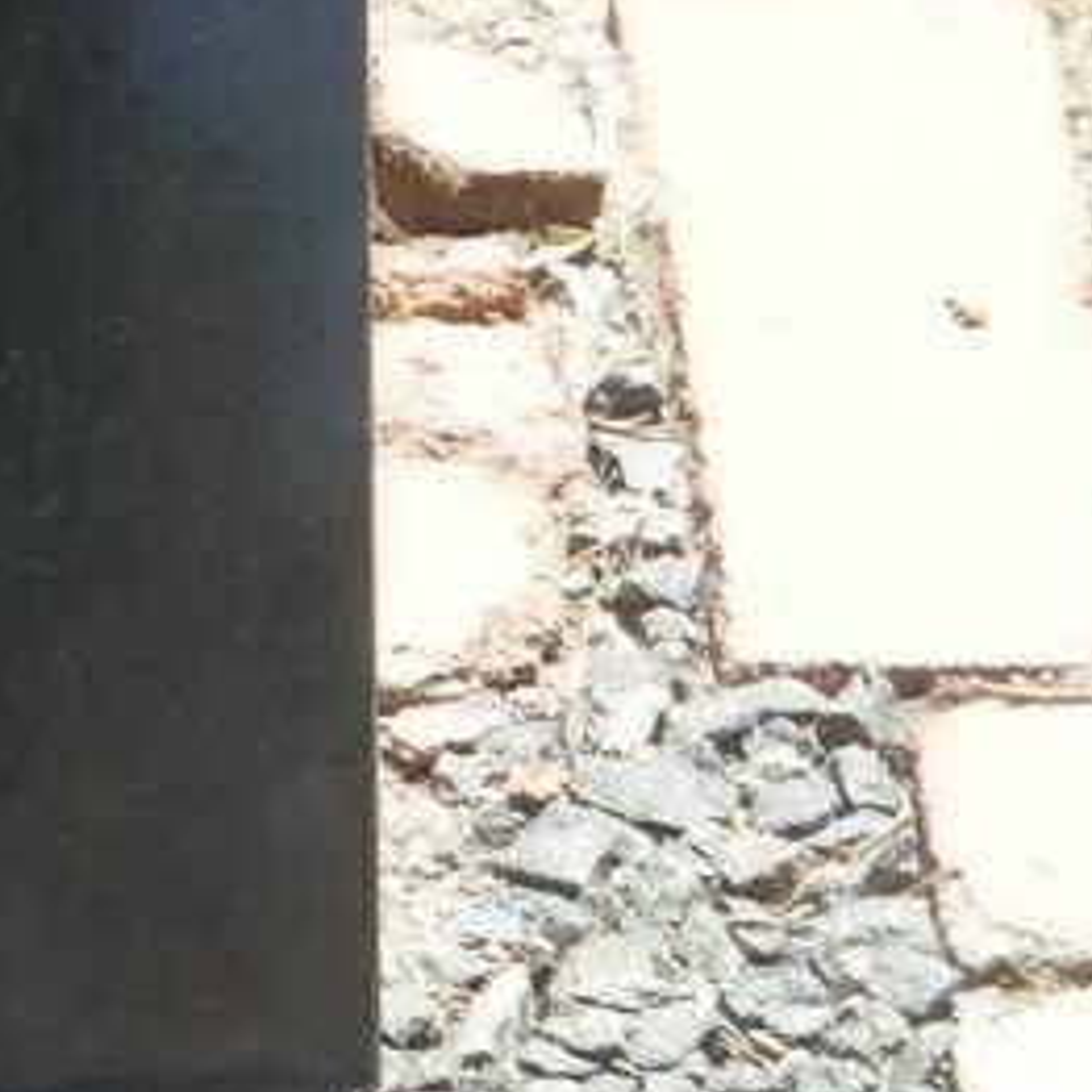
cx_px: -975
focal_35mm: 425
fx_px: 15168
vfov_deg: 4.1
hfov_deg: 4.1
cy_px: 92
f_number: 4.7
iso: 50
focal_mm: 17.1
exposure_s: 1/133
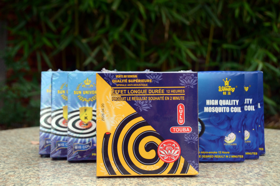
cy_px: 93
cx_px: 140
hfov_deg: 33.5
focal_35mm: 60
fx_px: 466
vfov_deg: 22.5
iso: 250
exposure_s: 1/200
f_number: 5.6
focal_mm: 40
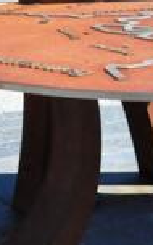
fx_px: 801
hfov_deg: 10.9
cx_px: 139
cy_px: 18
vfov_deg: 17.1
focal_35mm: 120
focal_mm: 18
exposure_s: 1/800
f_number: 14
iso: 1600
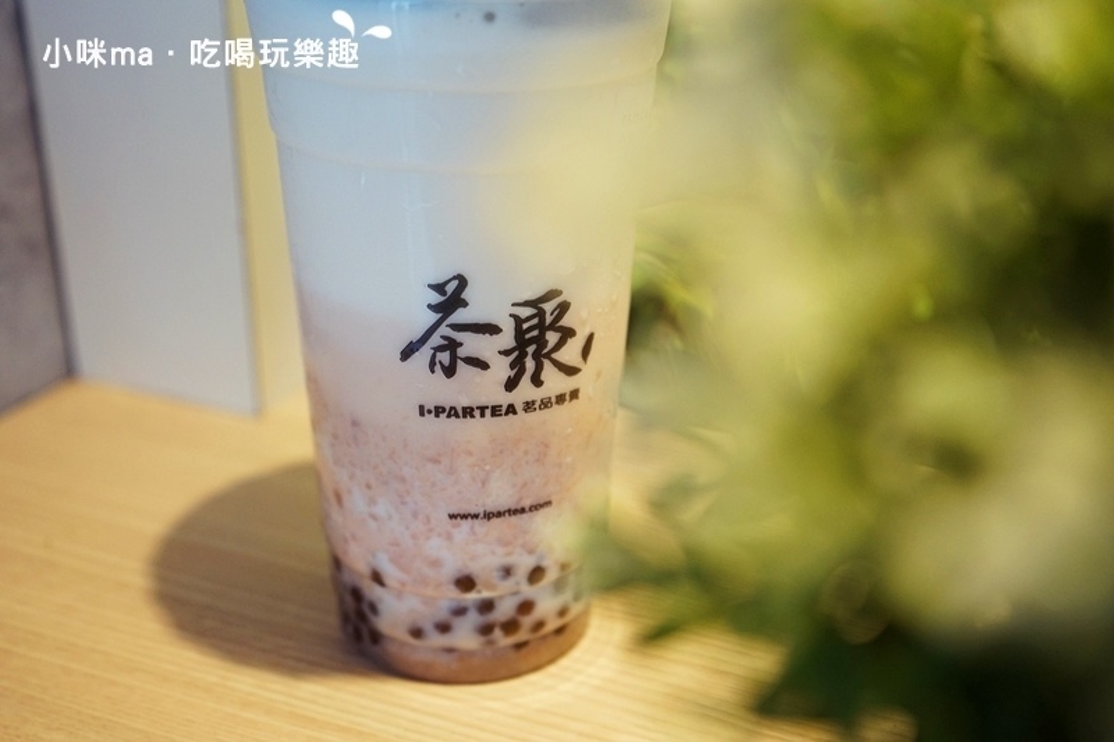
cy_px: 371
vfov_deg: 35.9
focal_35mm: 37
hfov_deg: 51.9
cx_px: 557
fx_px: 1145
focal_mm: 37
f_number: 4
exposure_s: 1/60
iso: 800
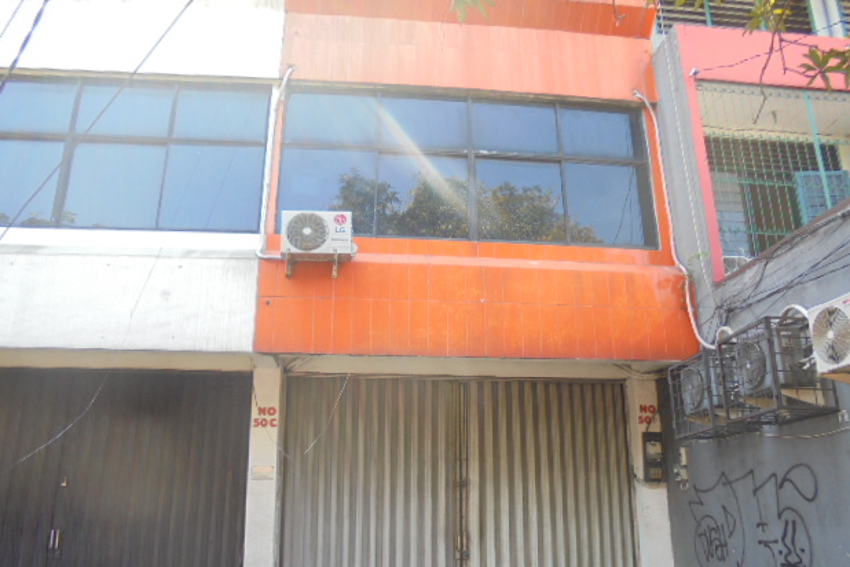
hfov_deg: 65.5
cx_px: 436
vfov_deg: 46.3
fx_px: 661
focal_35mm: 28
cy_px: 321
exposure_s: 1/50
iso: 100
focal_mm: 4.6
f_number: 3.5
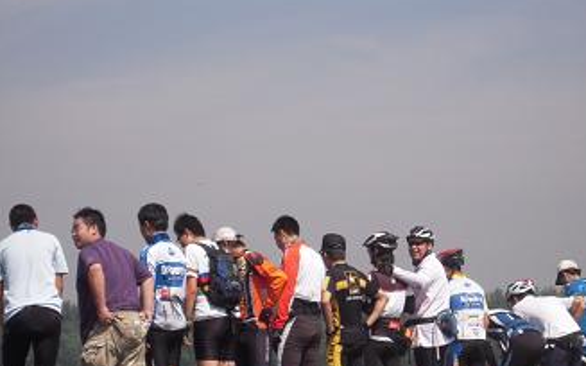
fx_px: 2378
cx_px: 292
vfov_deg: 8.8
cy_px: 267
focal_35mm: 149
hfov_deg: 14.0
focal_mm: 20
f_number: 5.8
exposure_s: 1/500
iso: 100
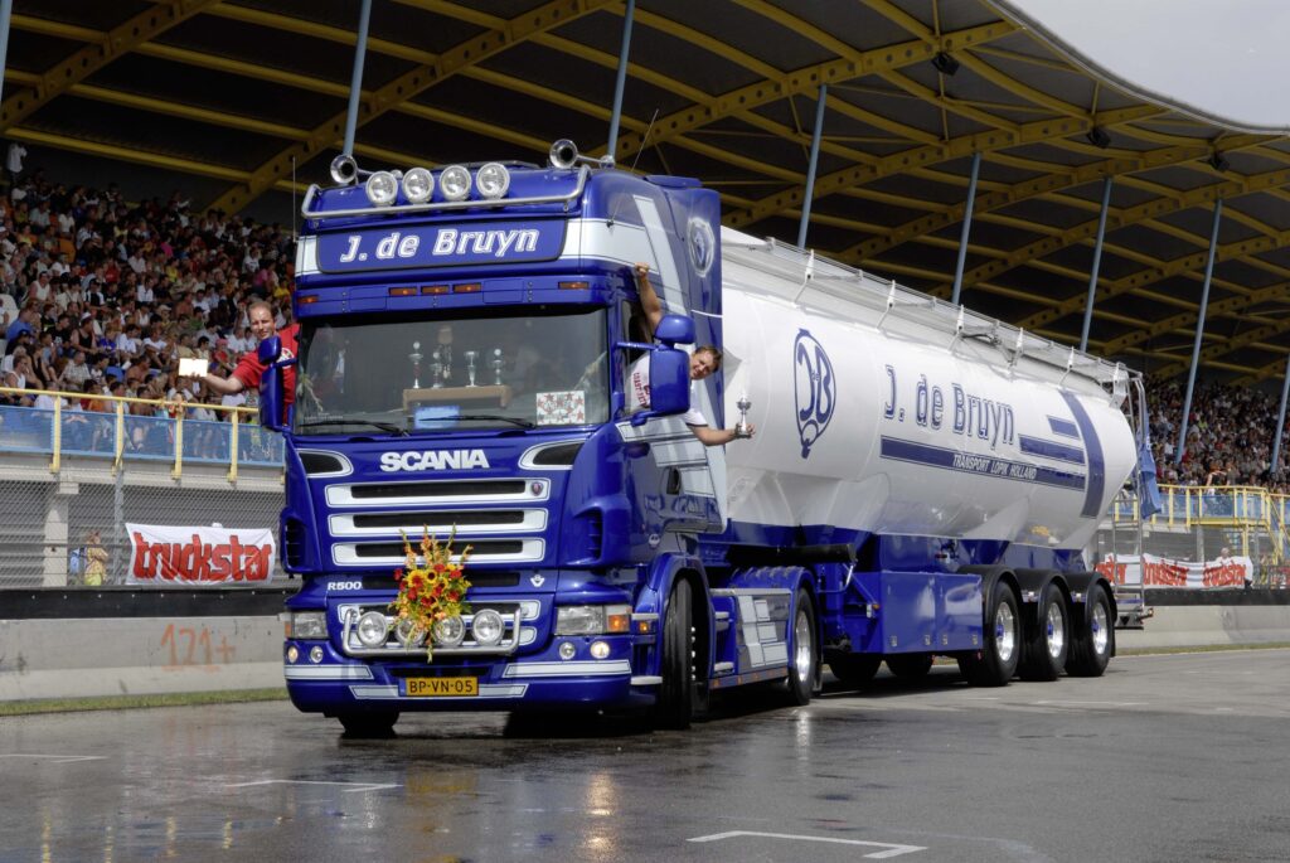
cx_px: 645
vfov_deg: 20.7
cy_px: 432
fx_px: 2367
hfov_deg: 30.5
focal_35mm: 66
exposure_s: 1/250
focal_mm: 44
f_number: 10
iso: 200
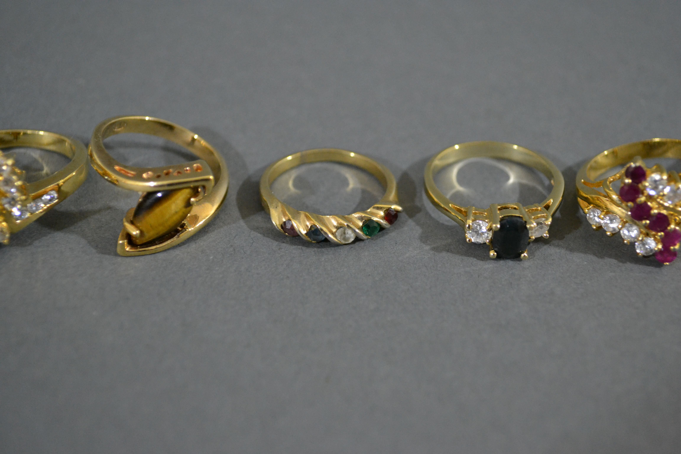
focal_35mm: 54
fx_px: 1021
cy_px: 227
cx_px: 340
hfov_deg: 36.9
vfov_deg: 25.1
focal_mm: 36
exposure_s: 1/15
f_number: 5
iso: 2200
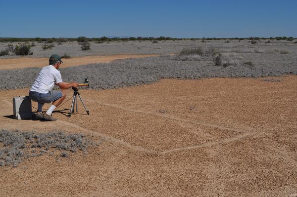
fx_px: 371
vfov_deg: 29.8
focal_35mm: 45
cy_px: 98
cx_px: 148
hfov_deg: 43.6
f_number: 13
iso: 200
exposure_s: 1/640
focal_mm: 30
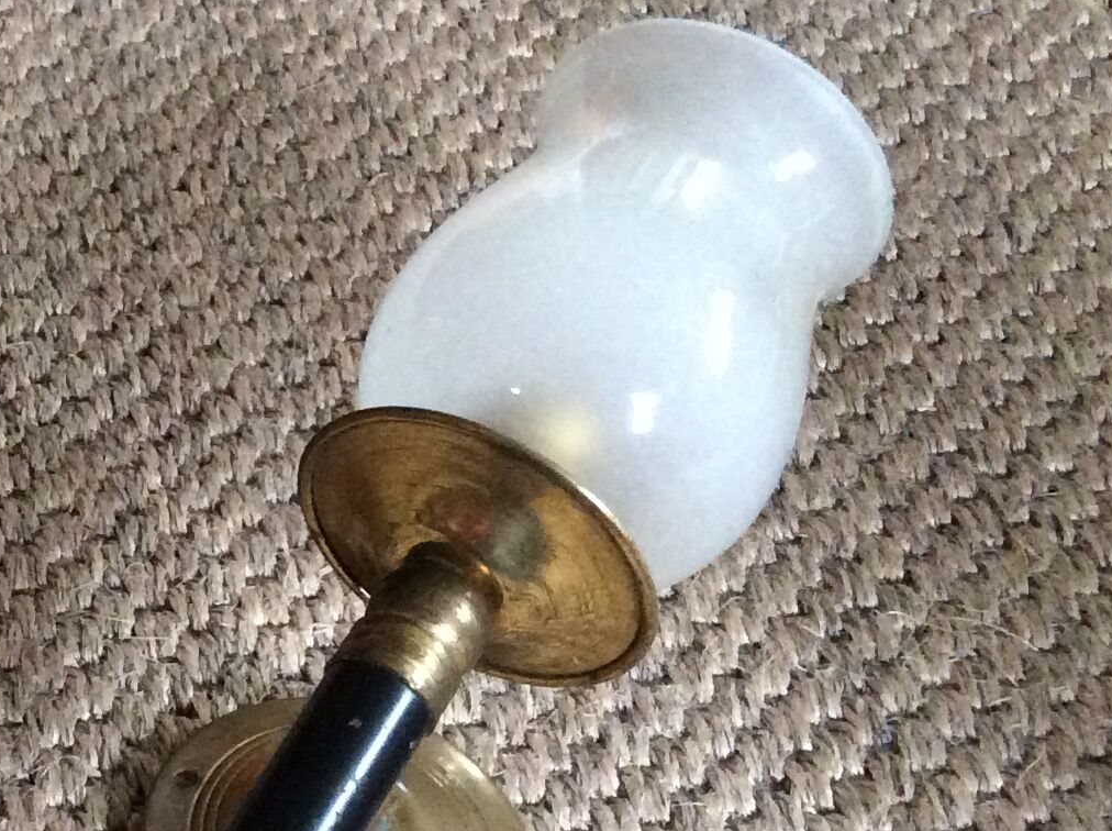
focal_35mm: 82
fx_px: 2630
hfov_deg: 23.1
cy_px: 586
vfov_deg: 17.9
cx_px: 71
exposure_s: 1/20
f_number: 2.4
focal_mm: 3.3
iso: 320
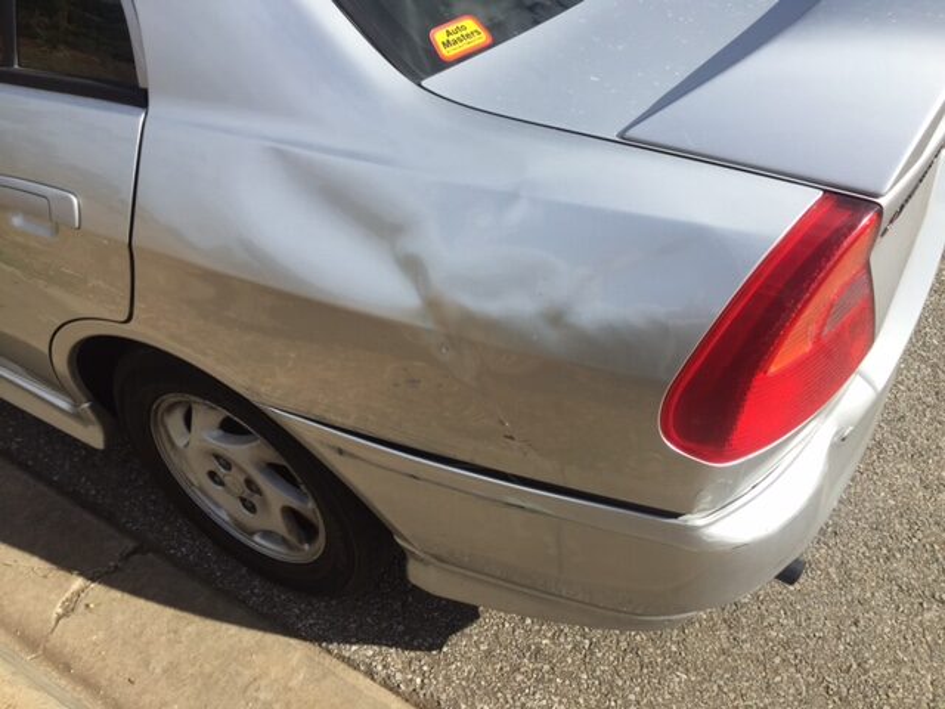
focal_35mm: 29
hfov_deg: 61.7
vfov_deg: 48.2
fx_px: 792
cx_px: 472
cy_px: 354
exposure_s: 1/1883
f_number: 2.2
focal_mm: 4.15
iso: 32
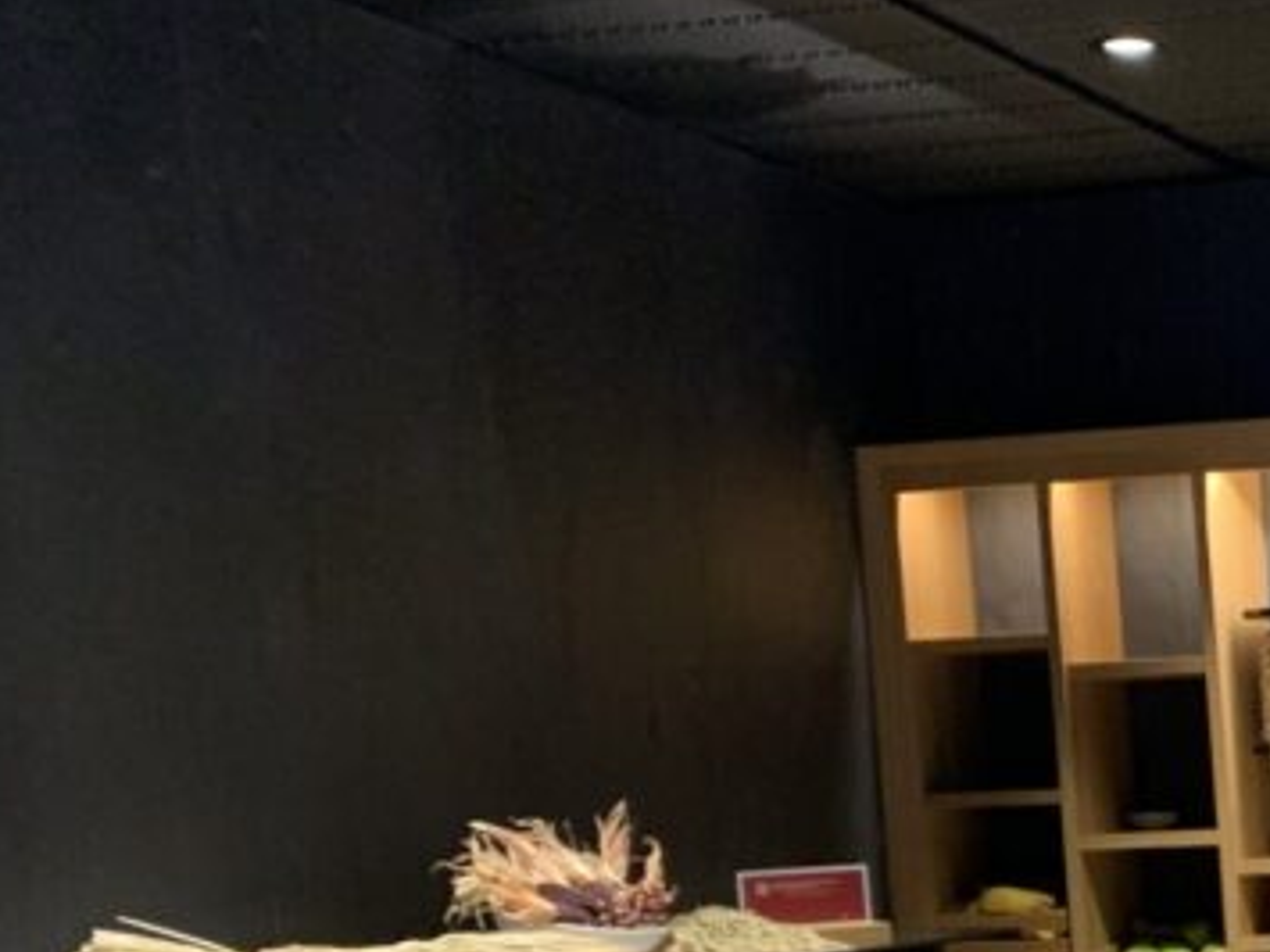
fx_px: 2751
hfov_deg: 22.3
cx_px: 1792
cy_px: 1102
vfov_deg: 18.7
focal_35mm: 75
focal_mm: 4.25
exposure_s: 1/51
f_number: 1.8
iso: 125
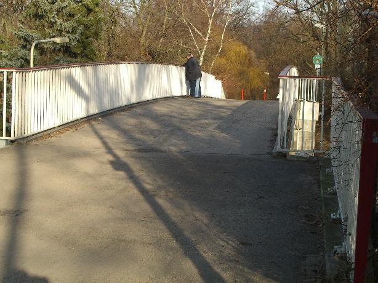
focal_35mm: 68
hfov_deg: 28.6
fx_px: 742
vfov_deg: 21.6
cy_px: 142
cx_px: 189
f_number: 5.6
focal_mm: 14.2
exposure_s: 1/200
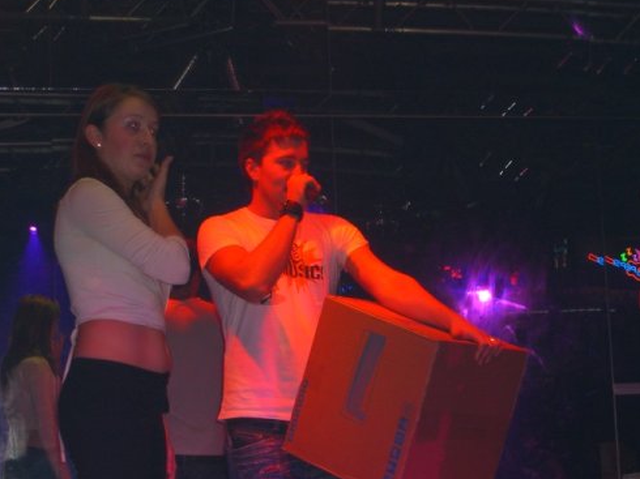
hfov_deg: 20.0
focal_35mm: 98
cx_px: 264
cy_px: 274
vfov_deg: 15.1
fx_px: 1811
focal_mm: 16.6
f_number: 4.4
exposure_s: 1/60
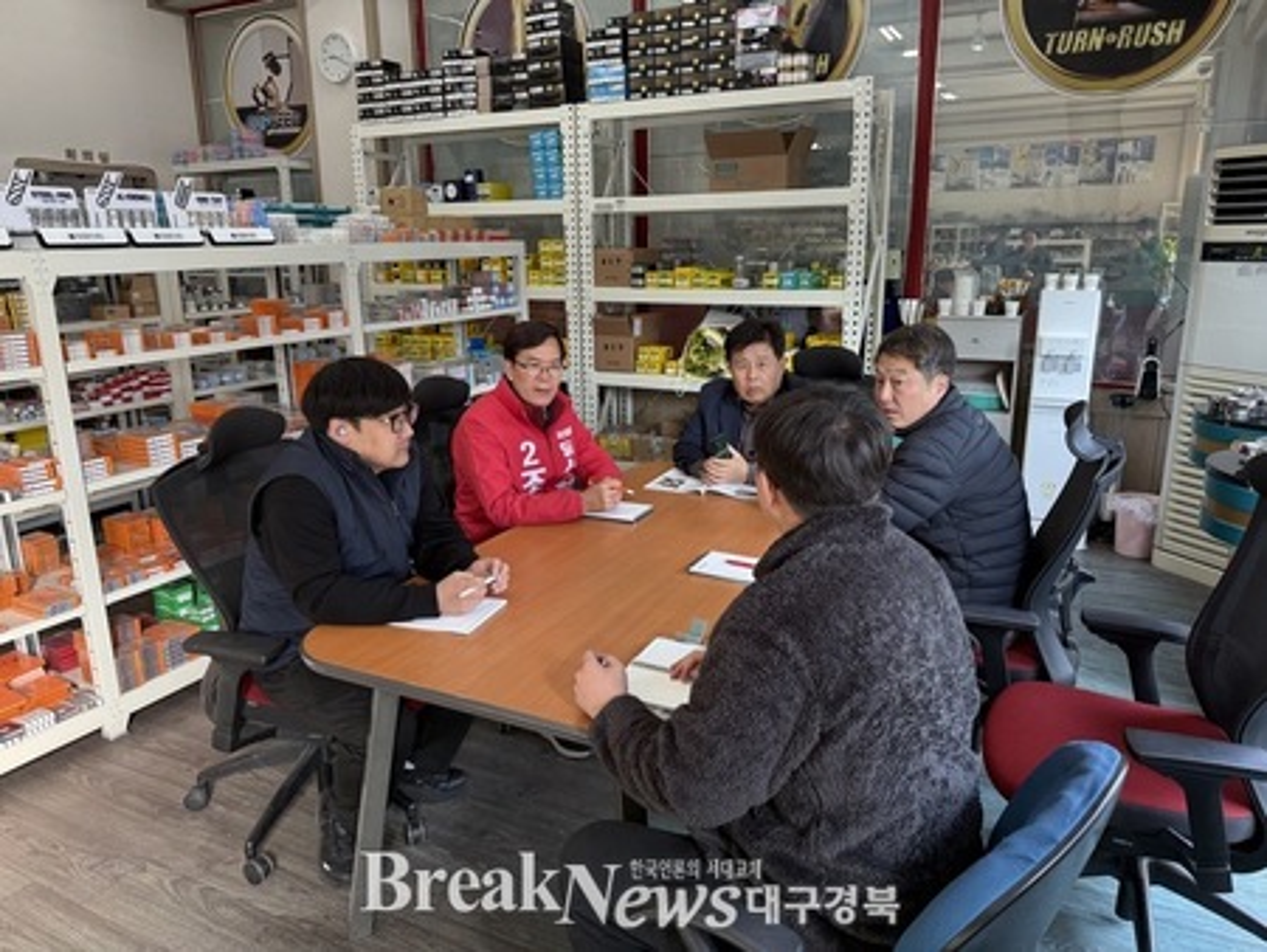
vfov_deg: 56.9
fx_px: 879
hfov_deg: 71.6
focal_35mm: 24
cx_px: 634
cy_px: 476
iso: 100
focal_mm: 6.76
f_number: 1.78
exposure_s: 1/120
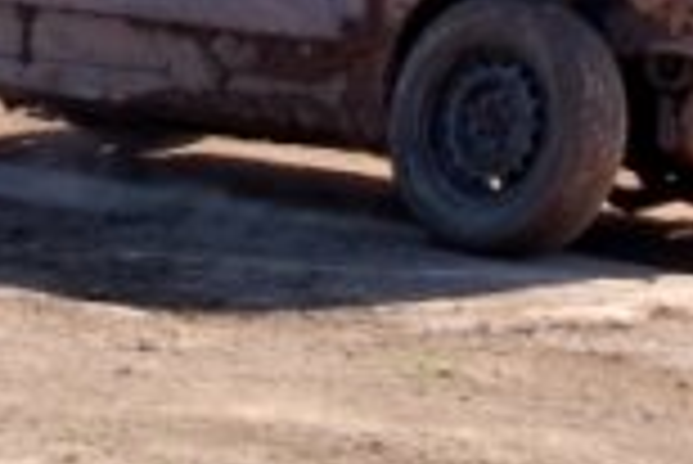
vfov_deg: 5.5
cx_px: -14
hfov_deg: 8.2
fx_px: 4798
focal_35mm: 249
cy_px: -347
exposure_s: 1/640
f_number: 4.8
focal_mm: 40
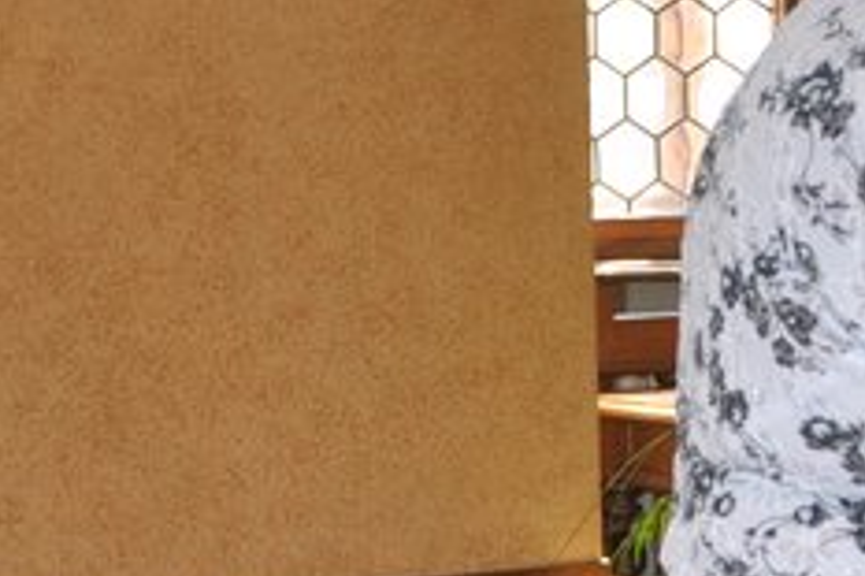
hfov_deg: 12.0
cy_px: -102
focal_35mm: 170
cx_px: 791
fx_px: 4082
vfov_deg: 8.0
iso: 400
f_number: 3.8
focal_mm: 22
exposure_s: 1/125
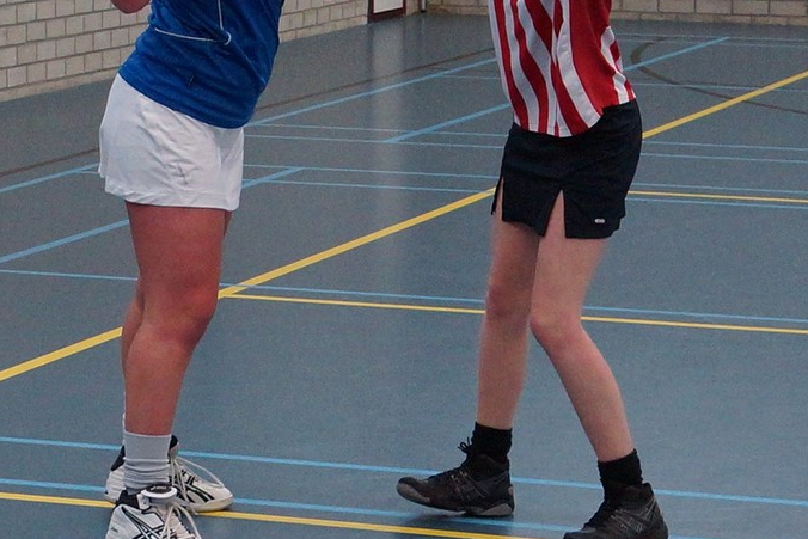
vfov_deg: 22.5
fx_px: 1324
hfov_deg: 33.9
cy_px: 74
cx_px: 402
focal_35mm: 59
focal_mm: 26
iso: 1250
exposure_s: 1/320
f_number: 3.2
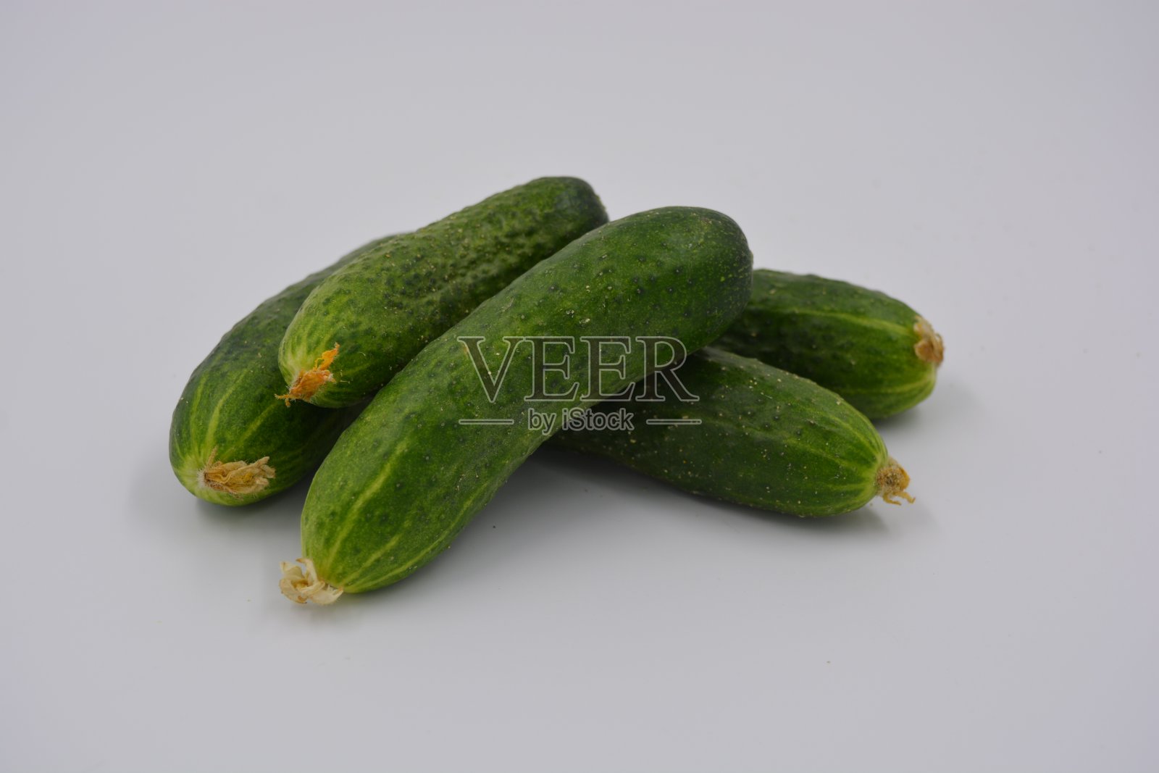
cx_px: 580
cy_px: 386
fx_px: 1545
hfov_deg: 41.1
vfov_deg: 28.1
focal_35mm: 48
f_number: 7.1
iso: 200
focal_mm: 32
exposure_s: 1/200
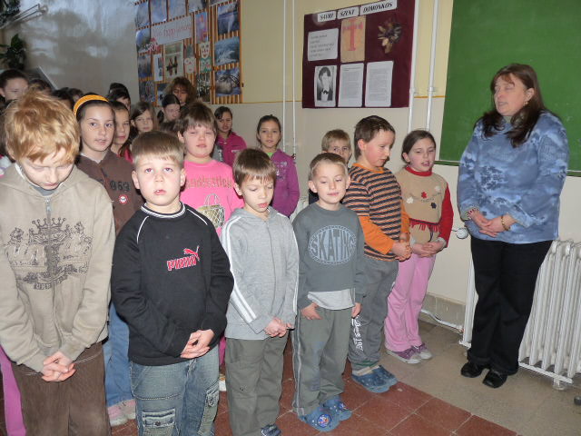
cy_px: 218
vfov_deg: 51.4
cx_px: 290
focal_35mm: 27
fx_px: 453
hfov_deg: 65.3
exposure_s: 1/30
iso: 160
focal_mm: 4.8
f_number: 2.8
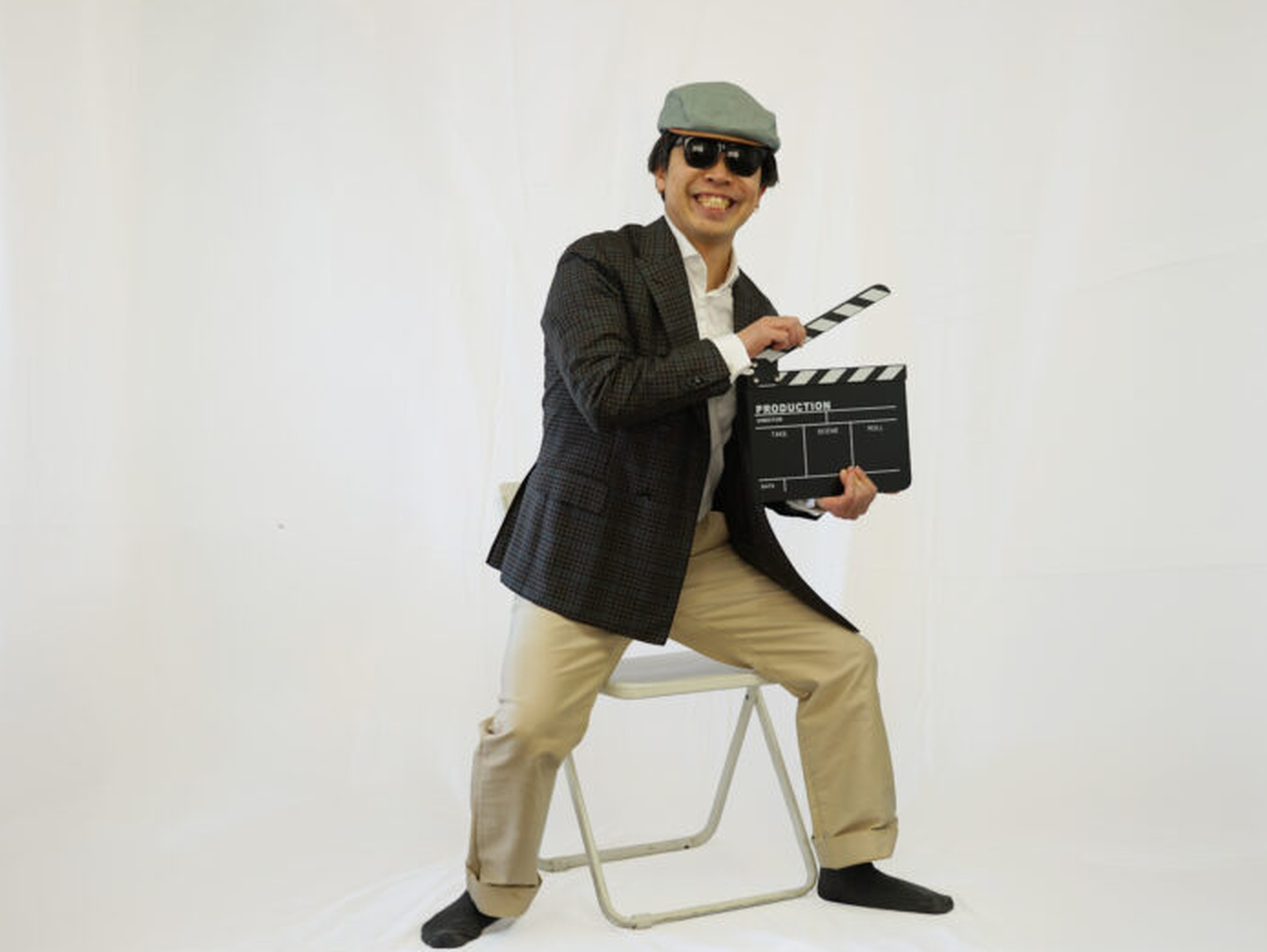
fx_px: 1501
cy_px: 478
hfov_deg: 45.7
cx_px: 710
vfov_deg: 35.2
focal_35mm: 41
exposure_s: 1/60
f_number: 4
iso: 200
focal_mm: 37
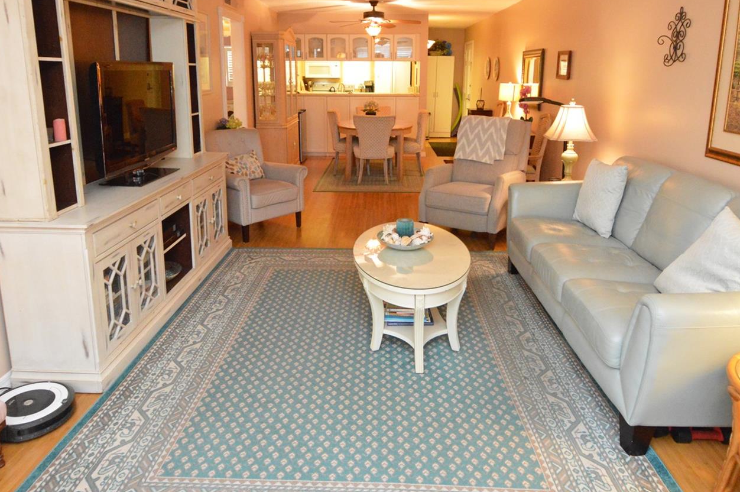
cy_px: 182
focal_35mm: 23
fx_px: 472
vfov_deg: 54.3
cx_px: 374
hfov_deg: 76.2
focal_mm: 12
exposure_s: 1/60
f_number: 4
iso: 3200
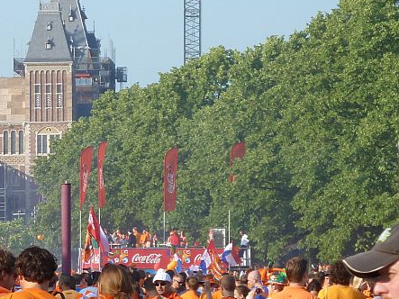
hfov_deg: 7.2
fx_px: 3169
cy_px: 240
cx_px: -14
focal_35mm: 275
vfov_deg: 5.4
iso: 80
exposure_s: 1/250
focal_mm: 19.5
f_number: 4.4
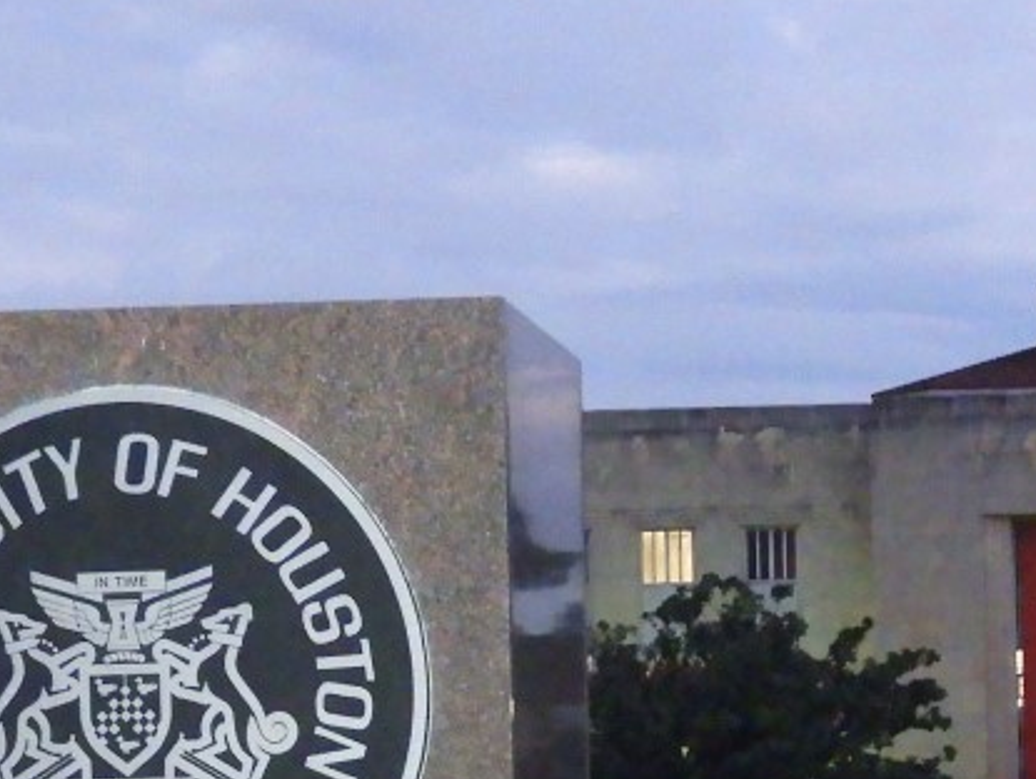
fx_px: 4673
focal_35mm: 156
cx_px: 869
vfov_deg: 9.2
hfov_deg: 12.6
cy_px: 1241
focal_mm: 8.1
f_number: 4
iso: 1600
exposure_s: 1/30
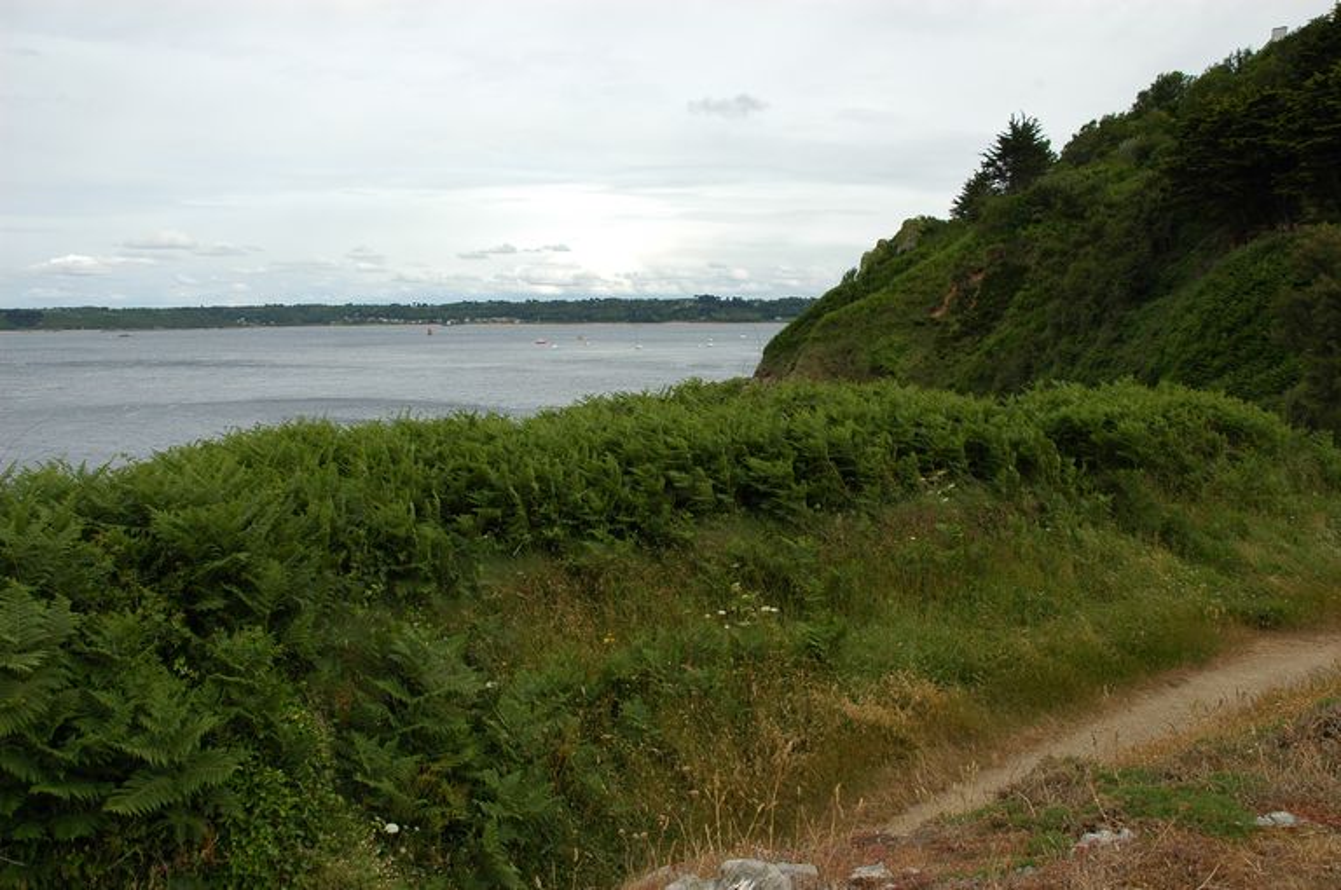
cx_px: 670
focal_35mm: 27
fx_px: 1004
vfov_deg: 47.8
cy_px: 445
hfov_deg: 67.4
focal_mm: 18
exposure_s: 1/200
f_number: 10
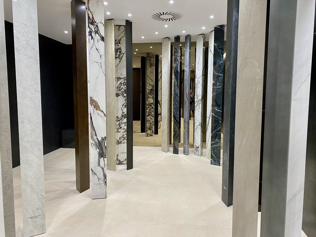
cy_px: 118
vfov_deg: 53.1
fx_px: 237
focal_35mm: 26
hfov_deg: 67.3
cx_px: 158
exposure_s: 1/50
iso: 100
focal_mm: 4.25
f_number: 1.8
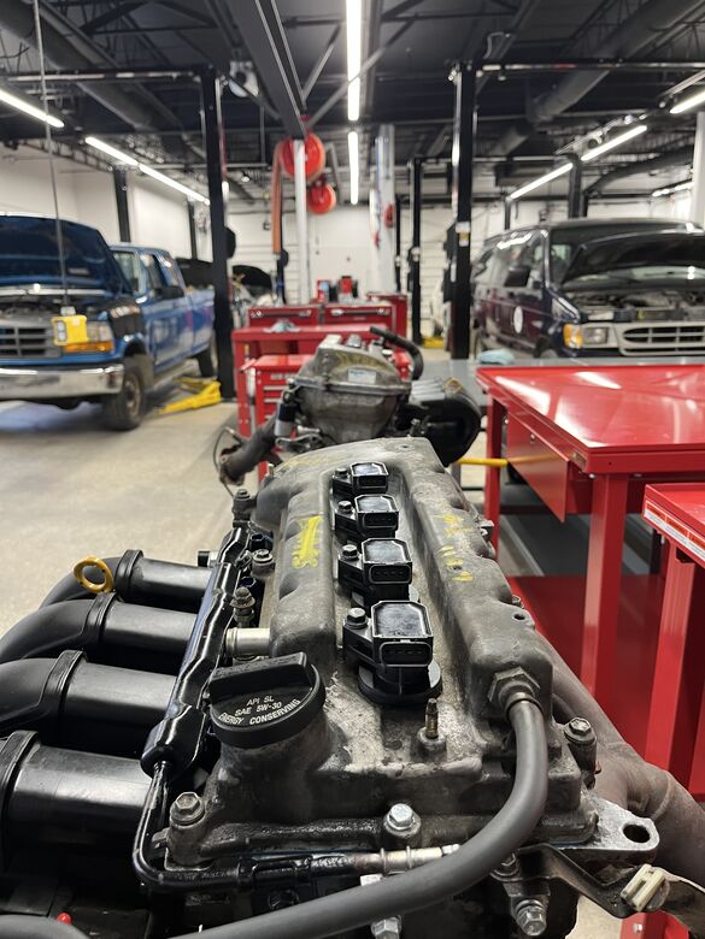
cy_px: 470
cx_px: 352
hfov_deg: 53.1
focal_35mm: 26
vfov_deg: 67.3
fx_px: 706
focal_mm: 5.1
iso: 160
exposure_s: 1/60
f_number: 1.6
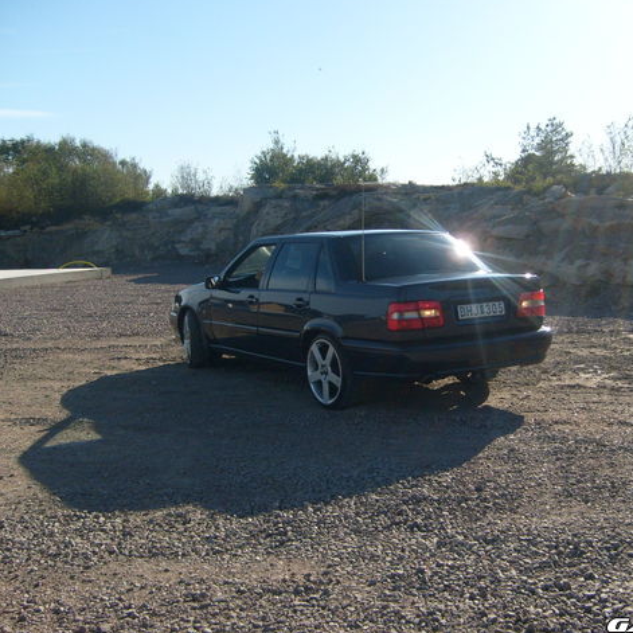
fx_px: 869
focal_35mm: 42
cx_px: 407
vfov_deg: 40.0
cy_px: 316
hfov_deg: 39.7
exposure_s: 1/250
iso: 80
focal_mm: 5.8
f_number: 7.1
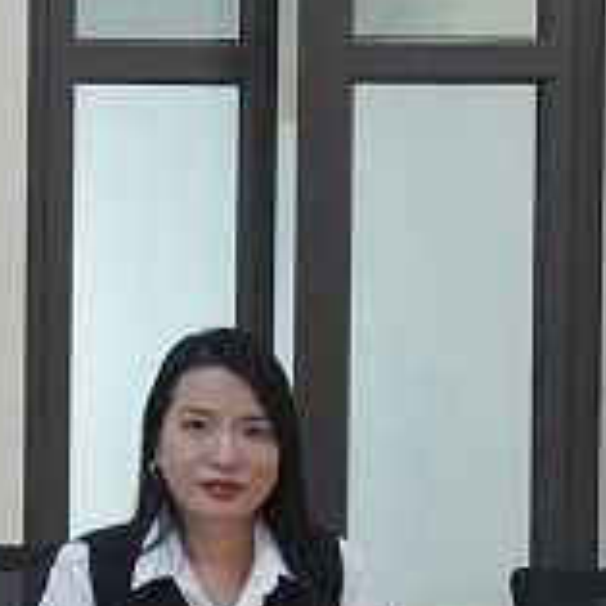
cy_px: 293
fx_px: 3090
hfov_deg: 10.5
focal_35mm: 156
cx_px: -521
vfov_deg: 11.2
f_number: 4
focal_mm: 16
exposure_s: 1/160
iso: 1600
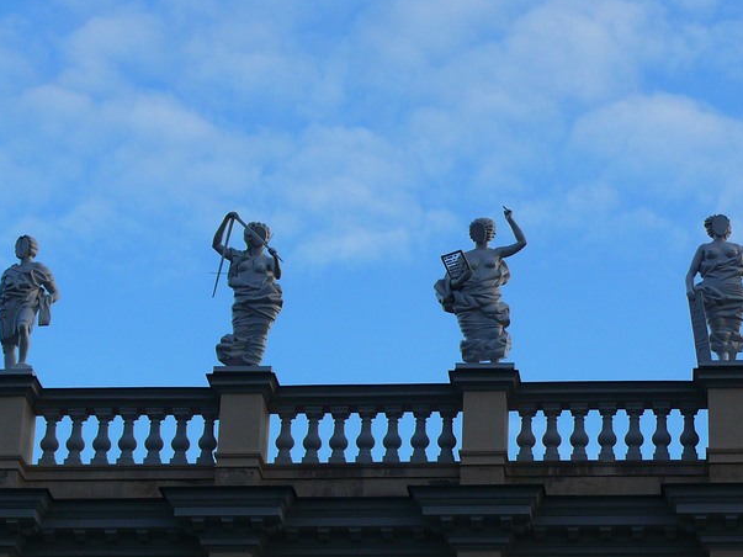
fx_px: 2854
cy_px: 330
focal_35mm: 133
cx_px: 419
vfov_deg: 11.1
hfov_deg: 14.8
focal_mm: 15.8
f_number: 4
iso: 100
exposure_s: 1/125
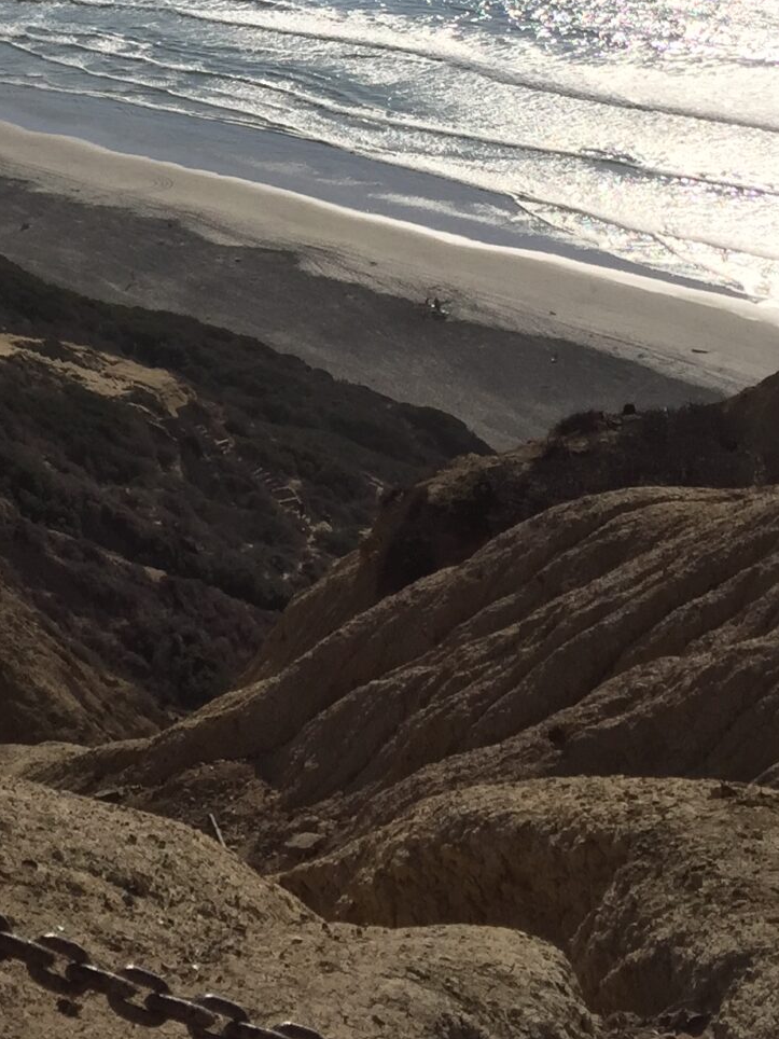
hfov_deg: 18.4
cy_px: -29
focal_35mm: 77
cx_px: -91
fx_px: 2310
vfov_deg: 24.1
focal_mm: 4.15
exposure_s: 1/7937
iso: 32
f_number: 2.2
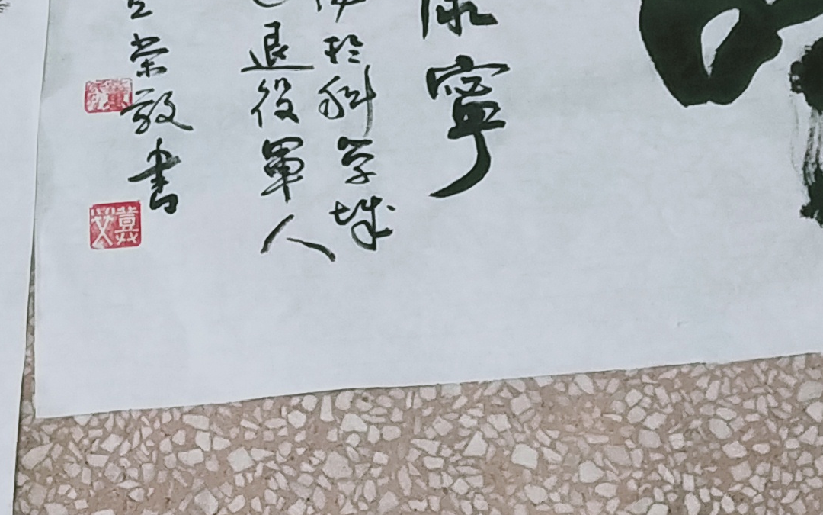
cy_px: -507
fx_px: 2333
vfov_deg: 11.4
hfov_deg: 20.0
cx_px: 321
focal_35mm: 104
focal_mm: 3.99
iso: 206
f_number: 1.7
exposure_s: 1/33
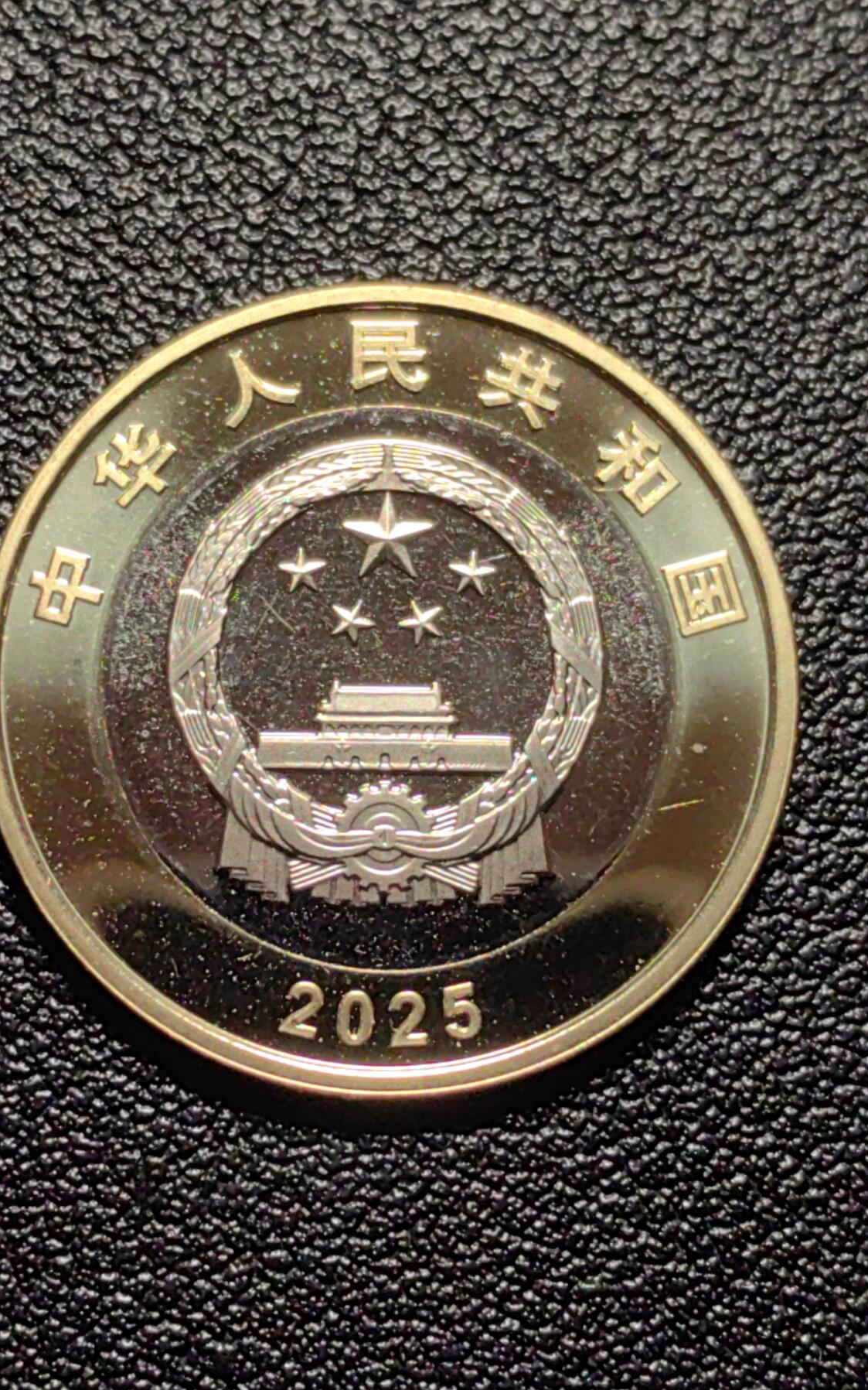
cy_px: 695
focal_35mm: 86
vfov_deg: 24.1
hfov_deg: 15.2
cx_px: 360
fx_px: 3255
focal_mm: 5.75
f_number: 2
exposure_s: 1/180
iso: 50
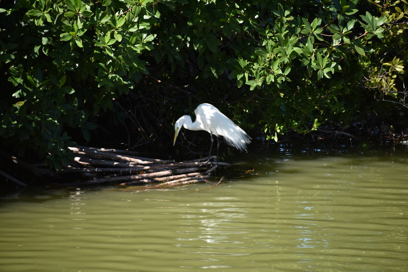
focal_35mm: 300
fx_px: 3401
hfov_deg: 6.9
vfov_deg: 4.6
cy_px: 136
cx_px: 204
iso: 200
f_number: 5.6
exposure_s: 1/640
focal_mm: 300
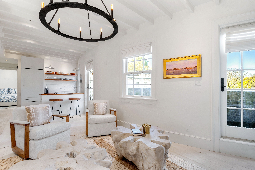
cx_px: 128
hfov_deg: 93.3
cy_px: 85
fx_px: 120
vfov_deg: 70.4
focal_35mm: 17
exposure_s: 1/15
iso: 400
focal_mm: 17
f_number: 8
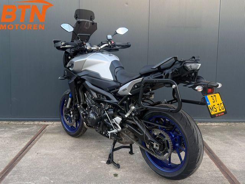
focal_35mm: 24
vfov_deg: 56.8
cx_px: 122
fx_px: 170
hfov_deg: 71.6
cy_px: 92
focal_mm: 6.76
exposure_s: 1/187
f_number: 1.78
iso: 100
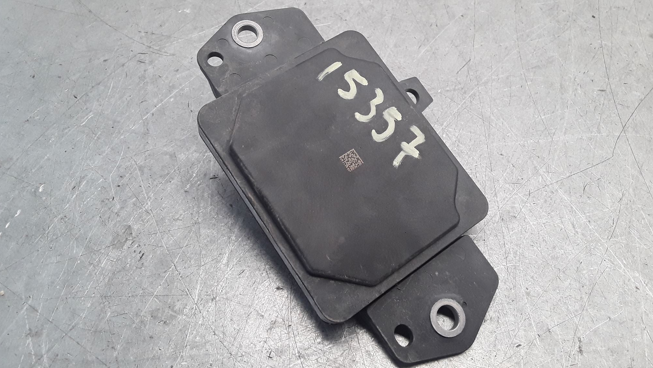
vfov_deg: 37.7
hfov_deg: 62.6
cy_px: 155
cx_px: 329
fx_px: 537
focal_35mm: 31
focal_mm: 2.91
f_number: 1.9
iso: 80
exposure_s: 1/100
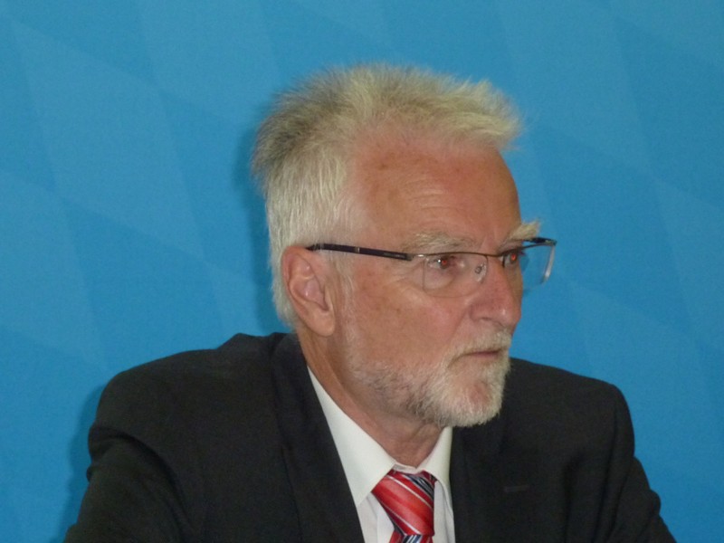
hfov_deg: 11.6
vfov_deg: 8.7
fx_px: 3576
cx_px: 362
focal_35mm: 171
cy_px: 272
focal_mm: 19.5
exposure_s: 1/40
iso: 400
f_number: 4.4
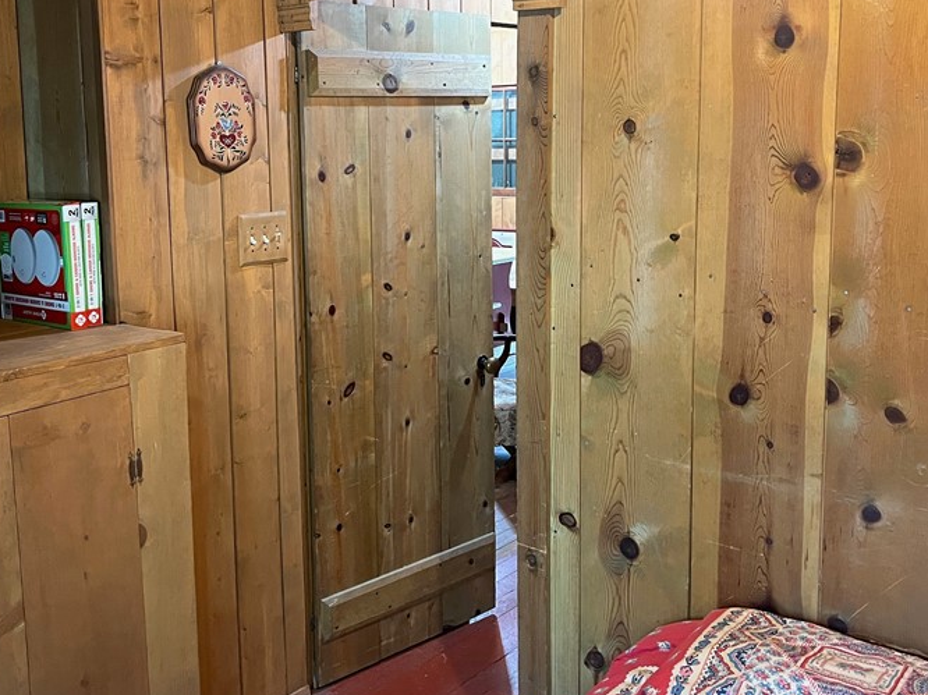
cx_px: 403
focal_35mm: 40
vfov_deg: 35.8
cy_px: 290
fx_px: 1072
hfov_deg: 46.7
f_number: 1.6
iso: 400
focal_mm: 5.1
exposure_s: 1/40
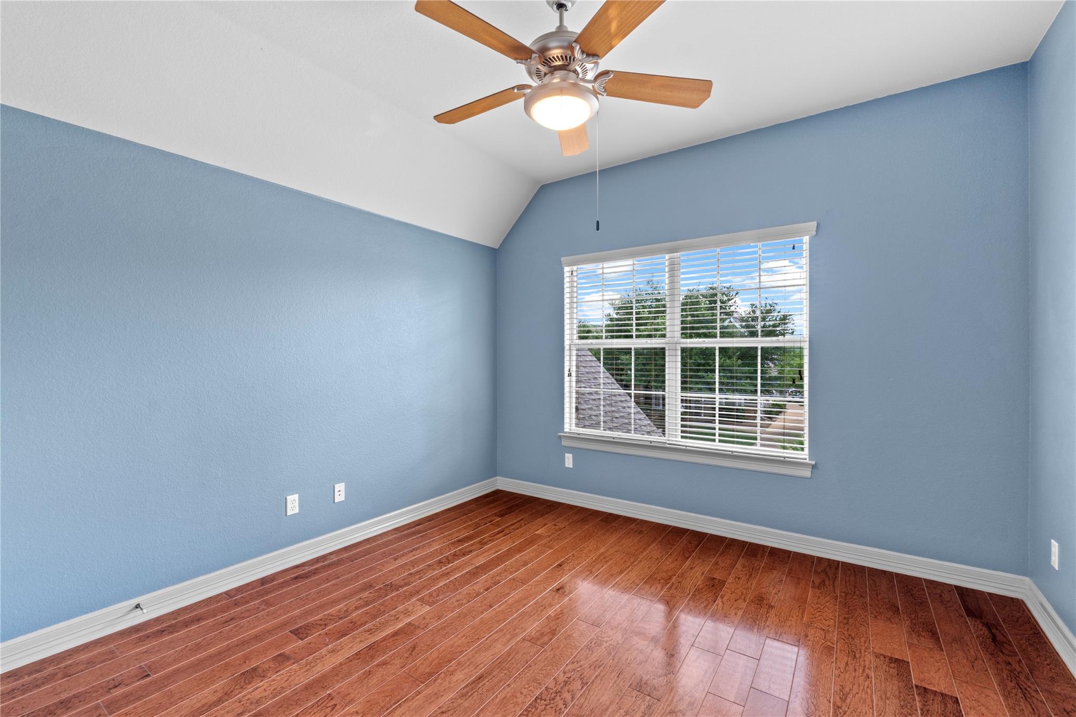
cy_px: 358
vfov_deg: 77.3
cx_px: 538
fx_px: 448
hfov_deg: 100.4
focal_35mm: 15
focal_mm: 10
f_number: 11
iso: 250
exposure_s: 2
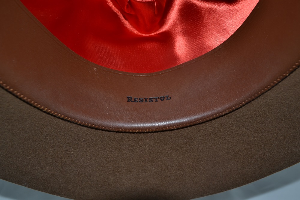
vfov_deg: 40.0
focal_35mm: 33
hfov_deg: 57.2
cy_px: 100
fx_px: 275
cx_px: 150
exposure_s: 1/60
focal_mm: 22
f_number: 8
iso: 100
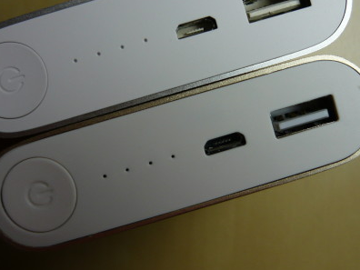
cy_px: 94
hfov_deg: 38.2
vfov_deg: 28.9
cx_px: 196
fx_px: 520
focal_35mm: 50
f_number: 2.8
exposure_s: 1/400
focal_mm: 5.5
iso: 100
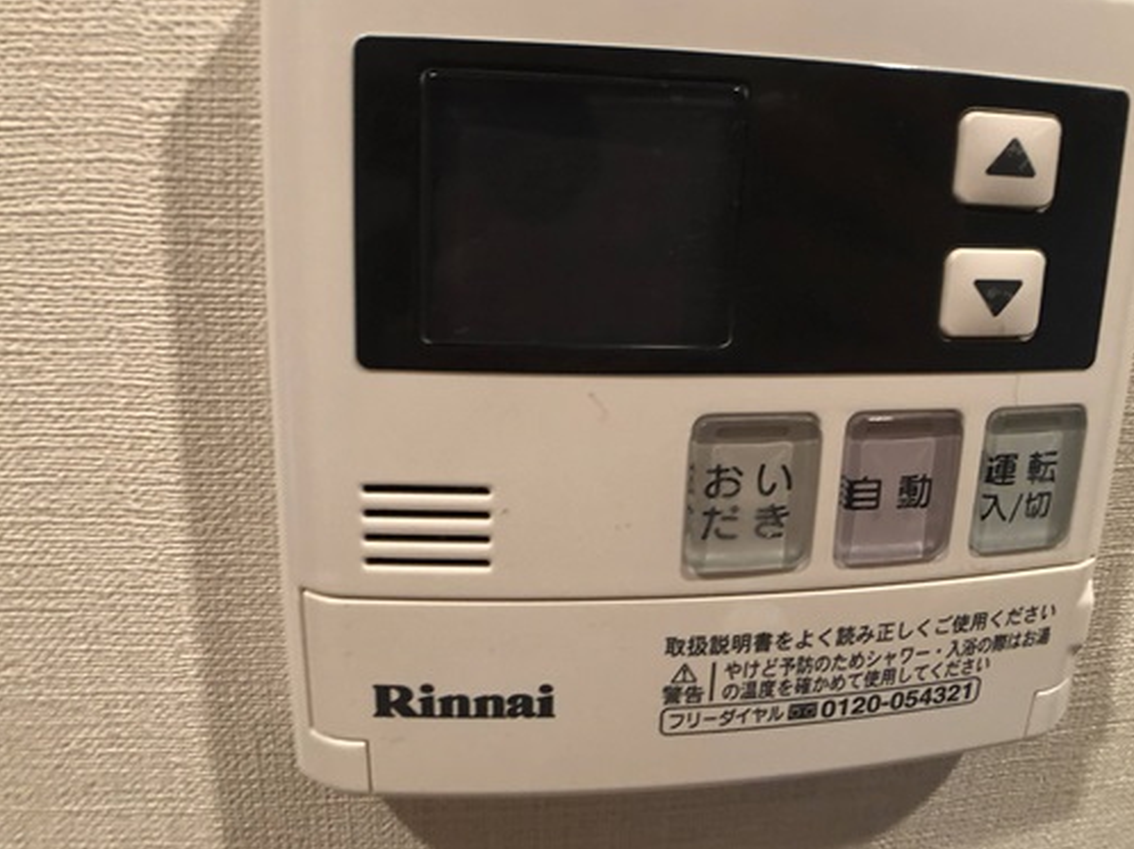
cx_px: 615
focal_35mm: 36
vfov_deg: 39.4
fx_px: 1179
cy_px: 321
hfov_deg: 51.3
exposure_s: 1/17
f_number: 1.8
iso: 80
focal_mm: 3.99
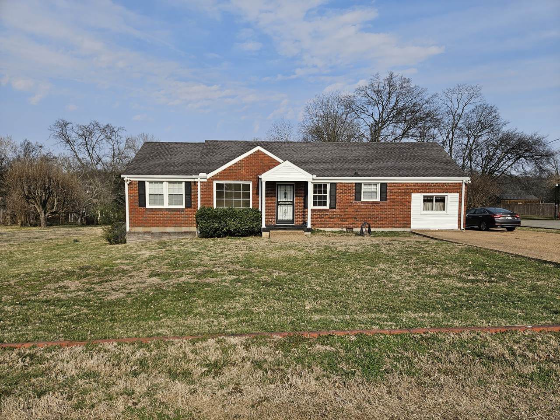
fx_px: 372
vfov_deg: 58.9
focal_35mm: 23
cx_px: 280
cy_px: 210
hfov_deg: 73.9
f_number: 1.8
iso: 25
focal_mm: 5.4
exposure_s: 1/2105
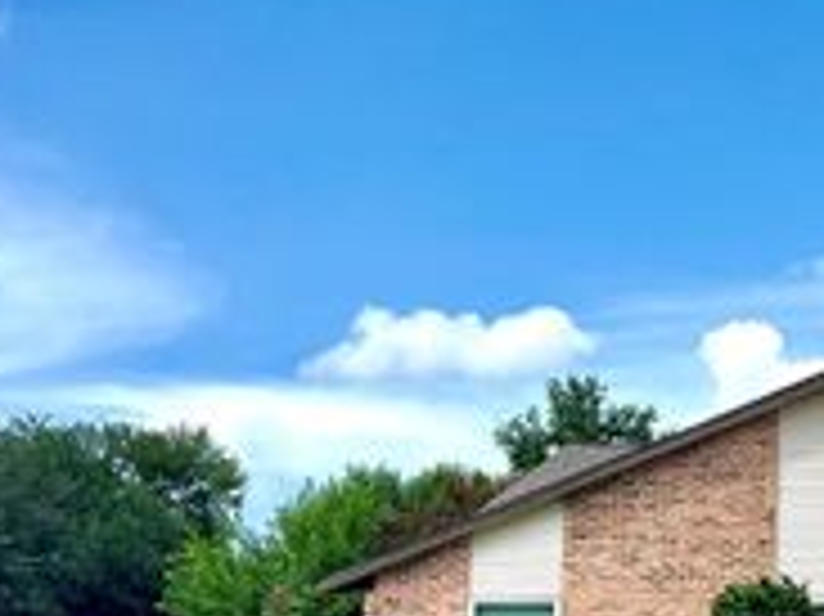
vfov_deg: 20.5
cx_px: 950
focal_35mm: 71
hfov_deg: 25.1
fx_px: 1689
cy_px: 492
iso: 50
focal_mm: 5.7
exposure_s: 1/4115
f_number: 1.5
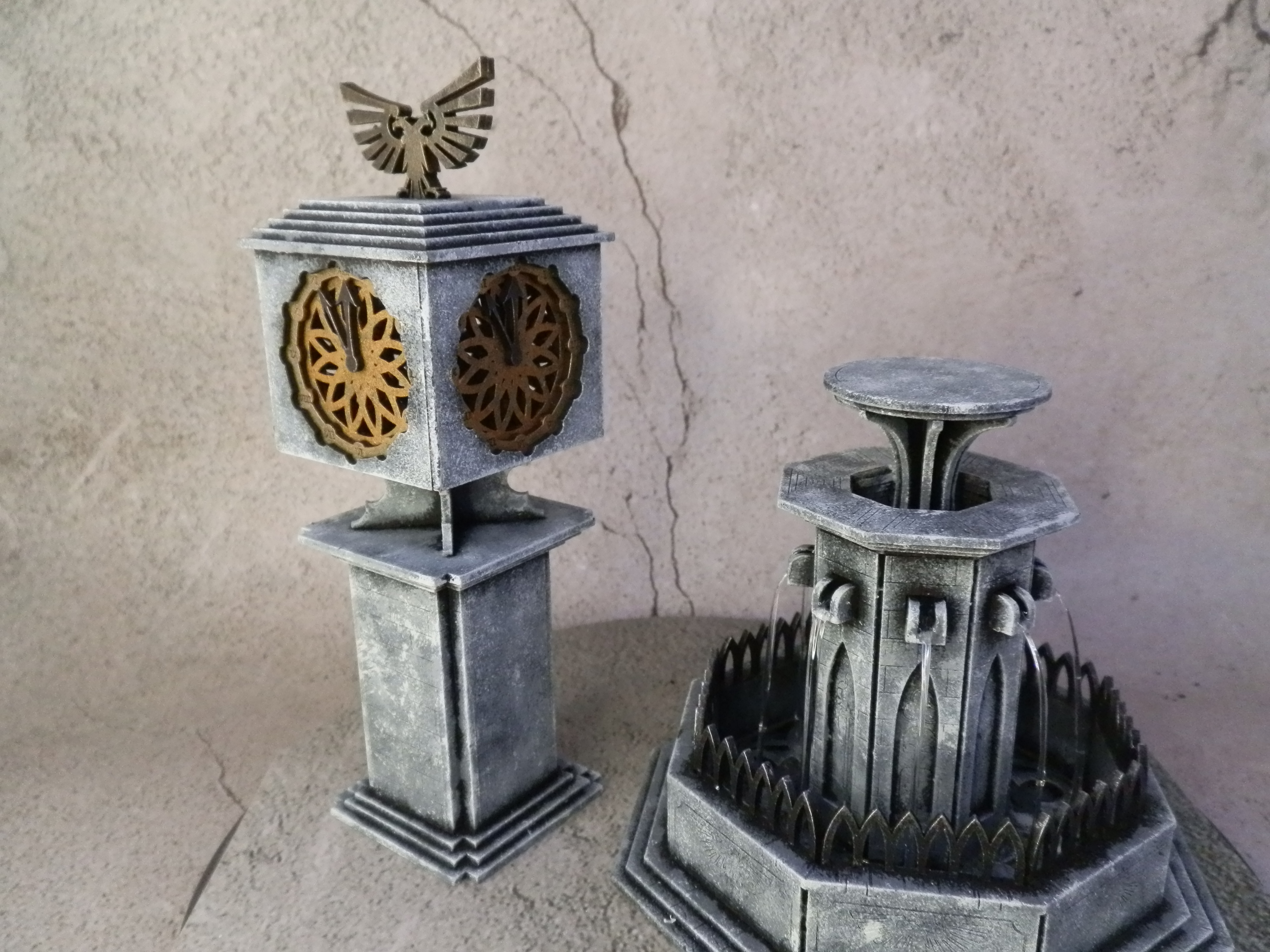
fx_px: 1027
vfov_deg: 49.7
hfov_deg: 63.4
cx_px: 635
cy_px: 476
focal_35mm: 28
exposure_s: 1/125
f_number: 3.1
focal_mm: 5
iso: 400
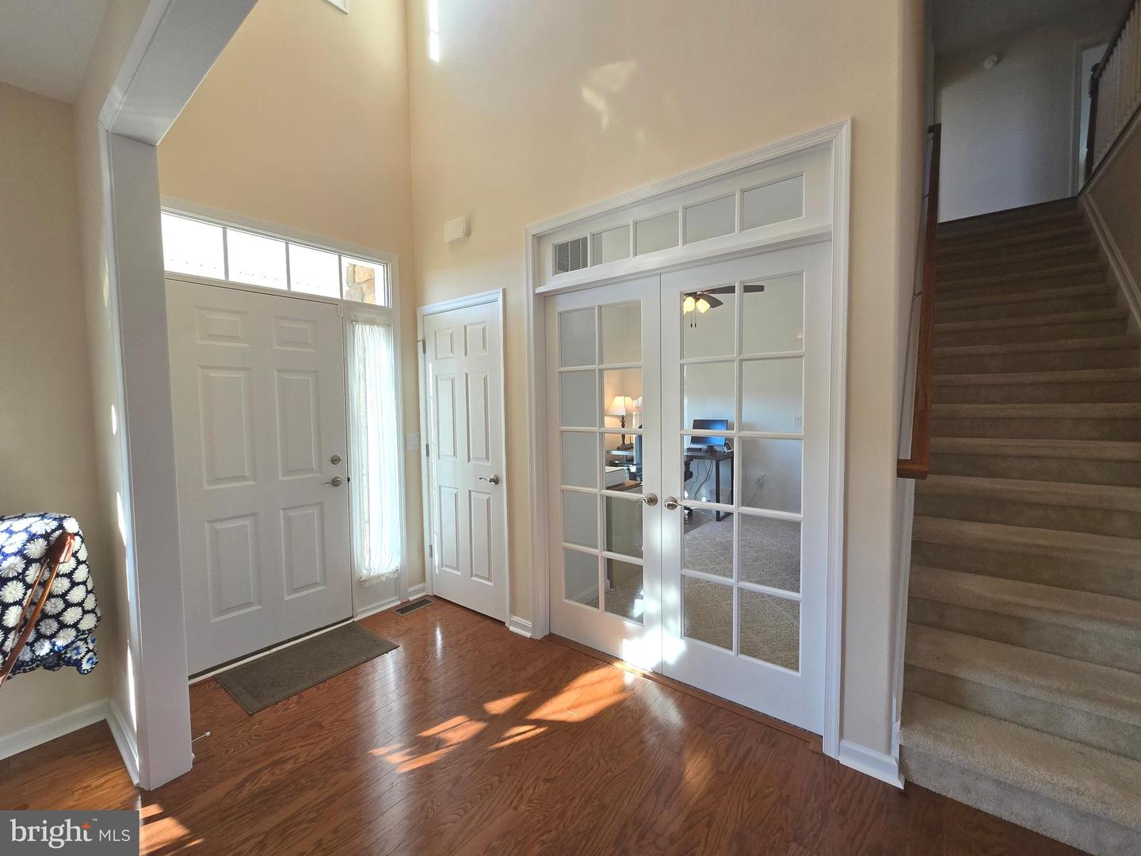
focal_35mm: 13
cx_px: 570
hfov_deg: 106.2
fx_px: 429
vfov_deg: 89.9
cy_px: 428
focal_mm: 2.2
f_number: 2.2
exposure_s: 1/120
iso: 50
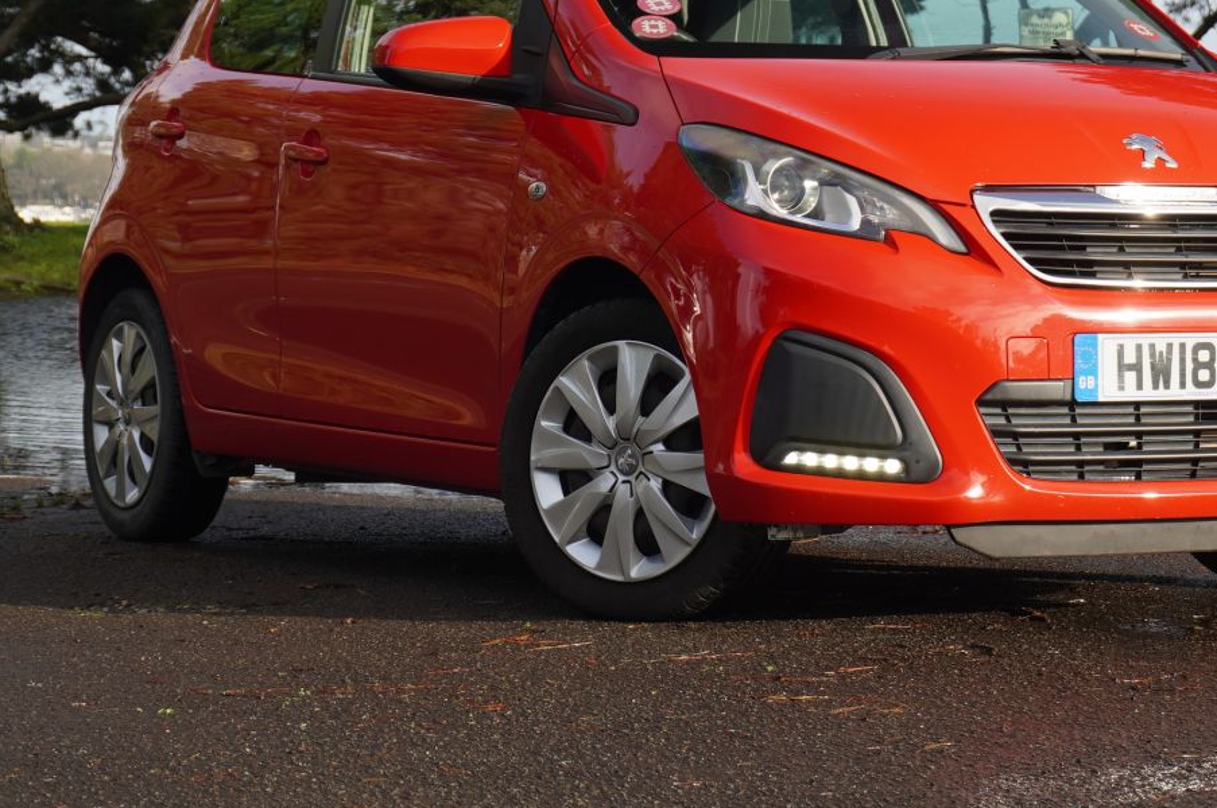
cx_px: 840
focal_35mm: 117
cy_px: 139
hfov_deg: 17.5
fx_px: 3951
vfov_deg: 11.6
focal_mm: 44
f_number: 6.3
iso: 100
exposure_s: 1/100
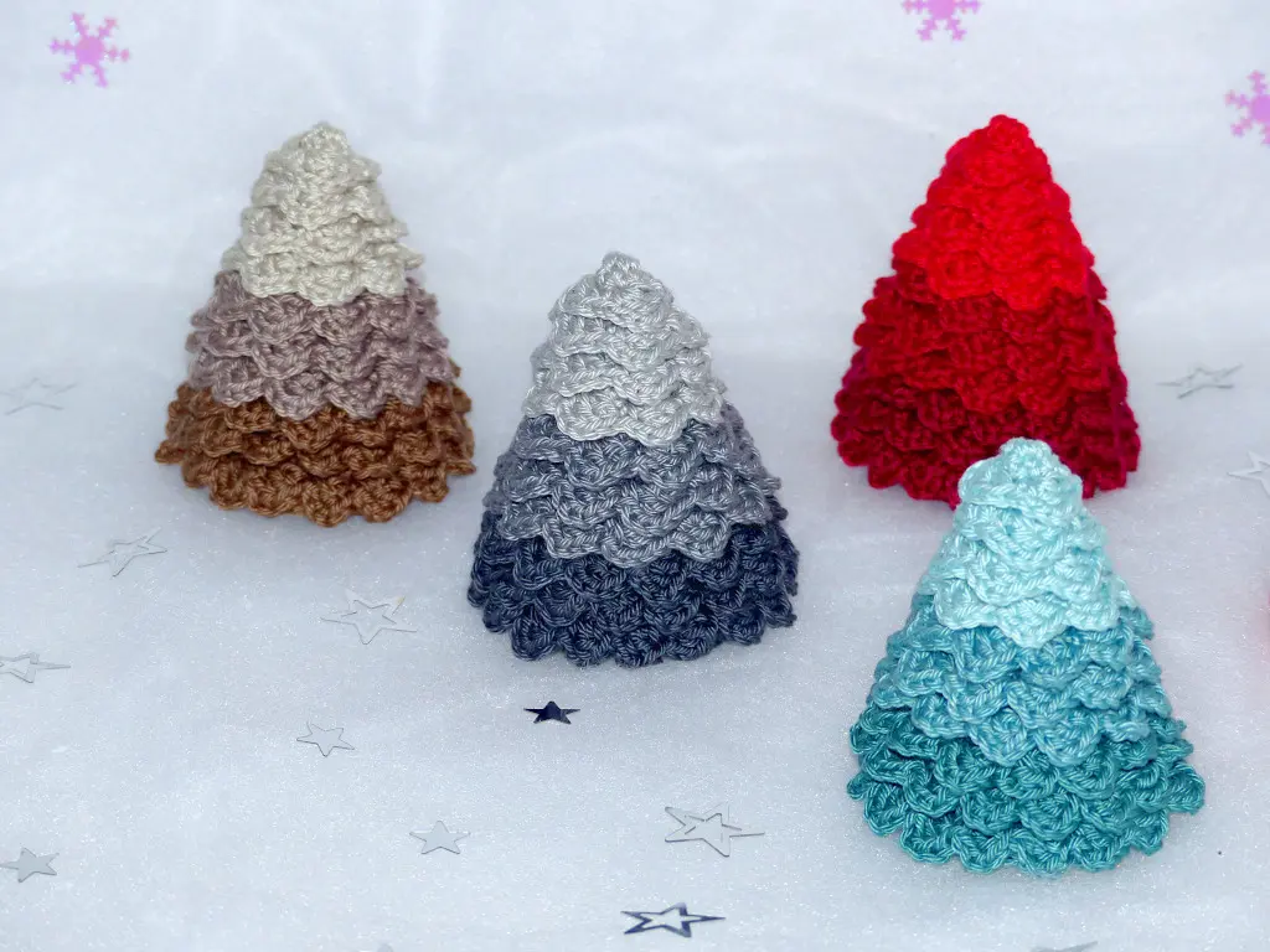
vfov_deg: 11.8
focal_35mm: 126
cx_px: 635
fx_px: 4623
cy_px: 476
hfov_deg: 15.6
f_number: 2.8
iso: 100
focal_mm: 22.6
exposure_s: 1/60
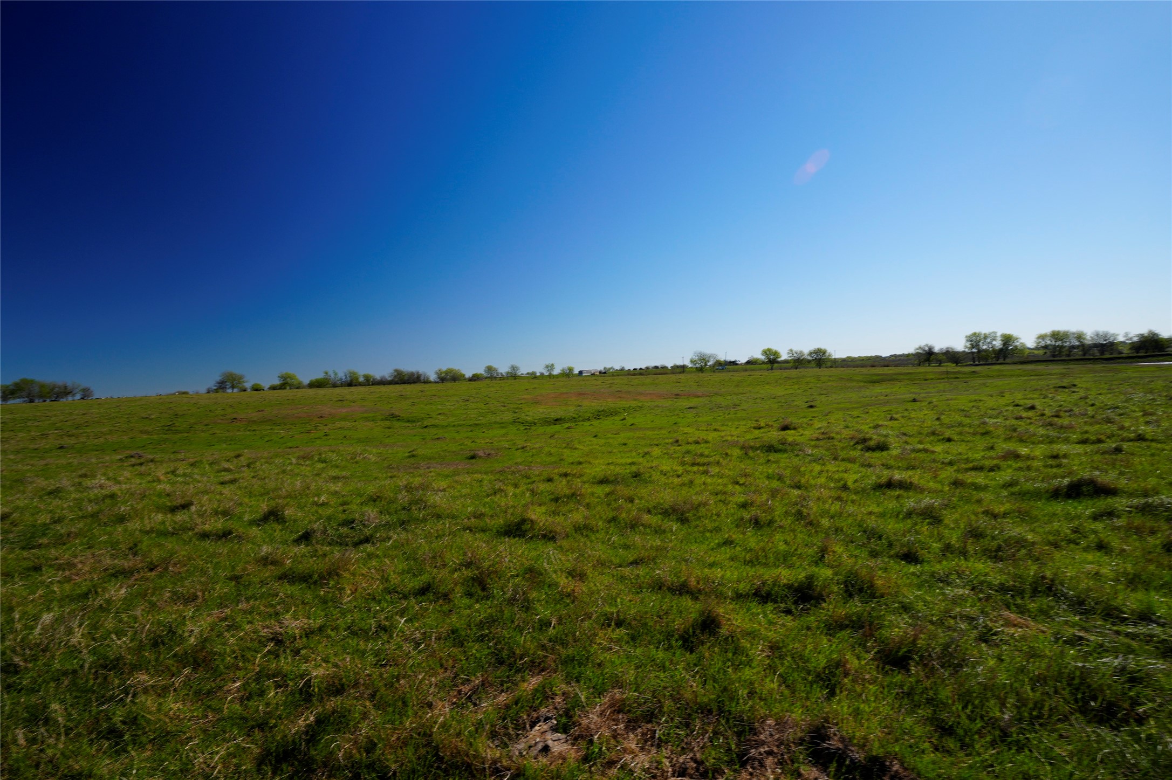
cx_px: 586
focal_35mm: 17
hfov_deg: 92.5
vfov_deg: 69.6
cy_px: 390
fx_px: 561
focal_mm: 11.5
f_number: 9
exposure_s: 1/125
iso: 100
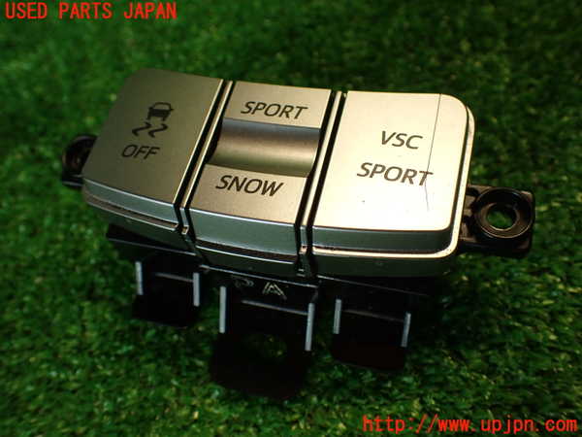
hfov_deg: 56.8
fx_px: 538
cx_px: 291
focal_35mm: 32
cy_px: 218
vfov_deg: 44.2
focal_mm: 5.79
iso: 200
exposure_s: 1/50
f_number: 2.4
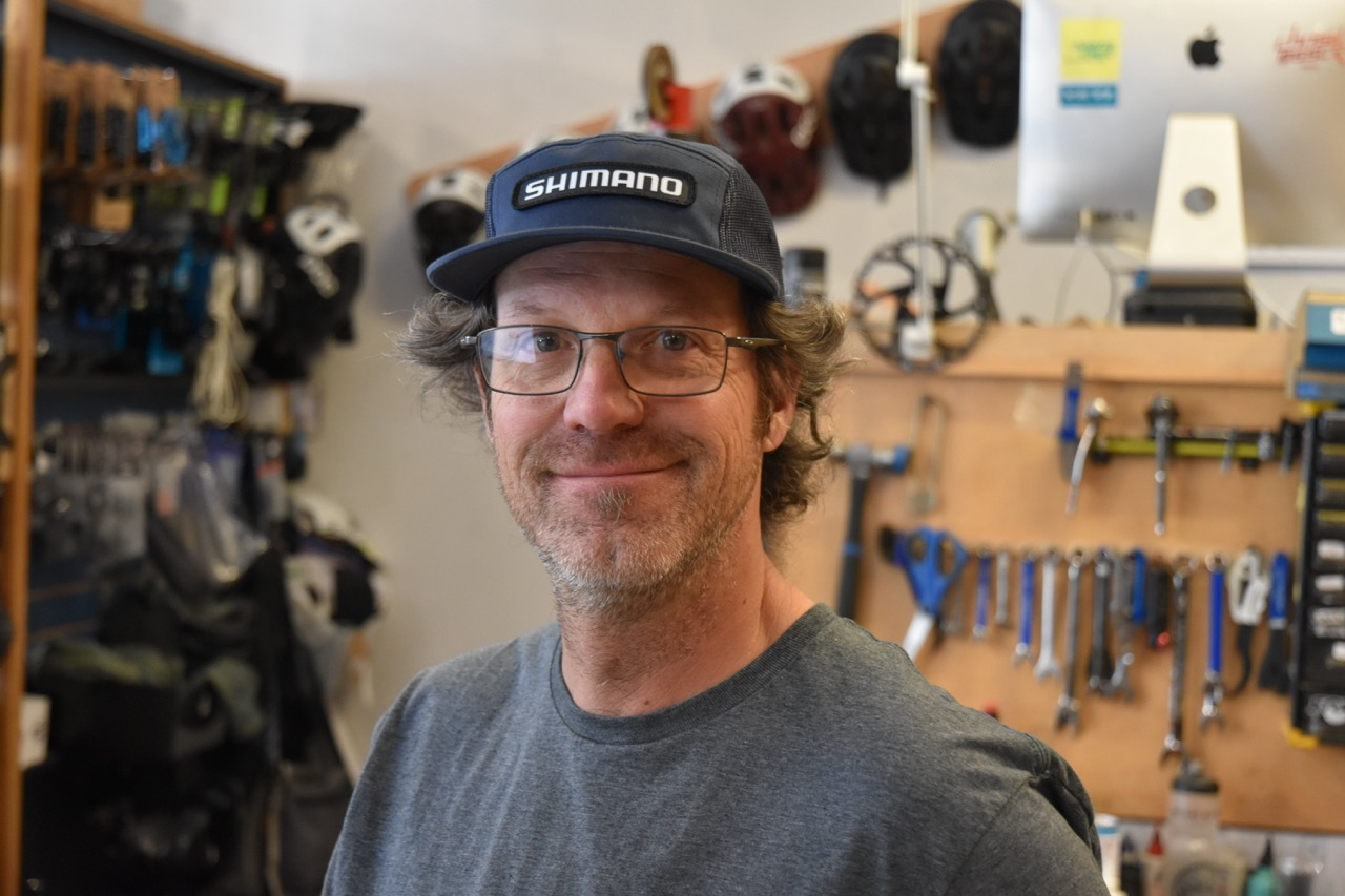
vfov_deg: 23.8
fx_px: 2129
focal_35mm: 57
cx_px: 672
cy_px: 448
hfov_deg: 35.1
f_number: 3.3
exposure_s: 1/60
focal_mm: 38
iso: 1800
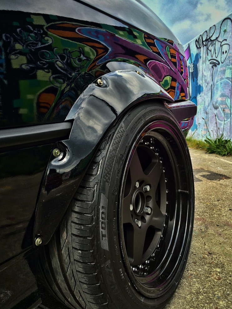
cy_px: 155
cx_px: 115
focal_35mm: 30
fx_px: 268
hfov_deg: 46.8
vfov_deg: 60.0
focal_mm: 4.15
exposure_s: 1/533
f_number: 2.2
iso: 32
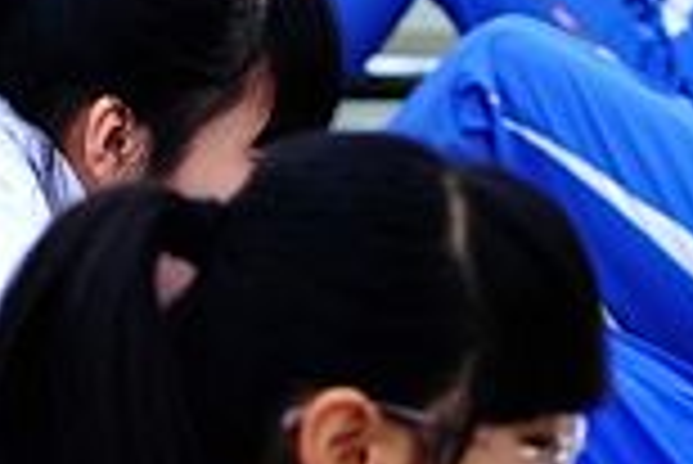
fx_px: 10482
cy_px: 1009
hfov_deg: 3.8
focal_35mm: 544
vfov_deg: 2.5
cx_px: 171
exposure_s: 1/400
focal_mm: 70
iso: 200
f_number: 3.5
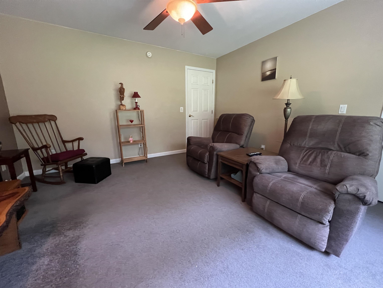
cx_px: 192
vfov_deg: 89.9
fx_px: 144
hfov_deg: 106.2
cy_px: 144
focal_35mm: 13
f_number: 1.8
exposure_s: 1/60
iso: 640
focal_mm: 1.57
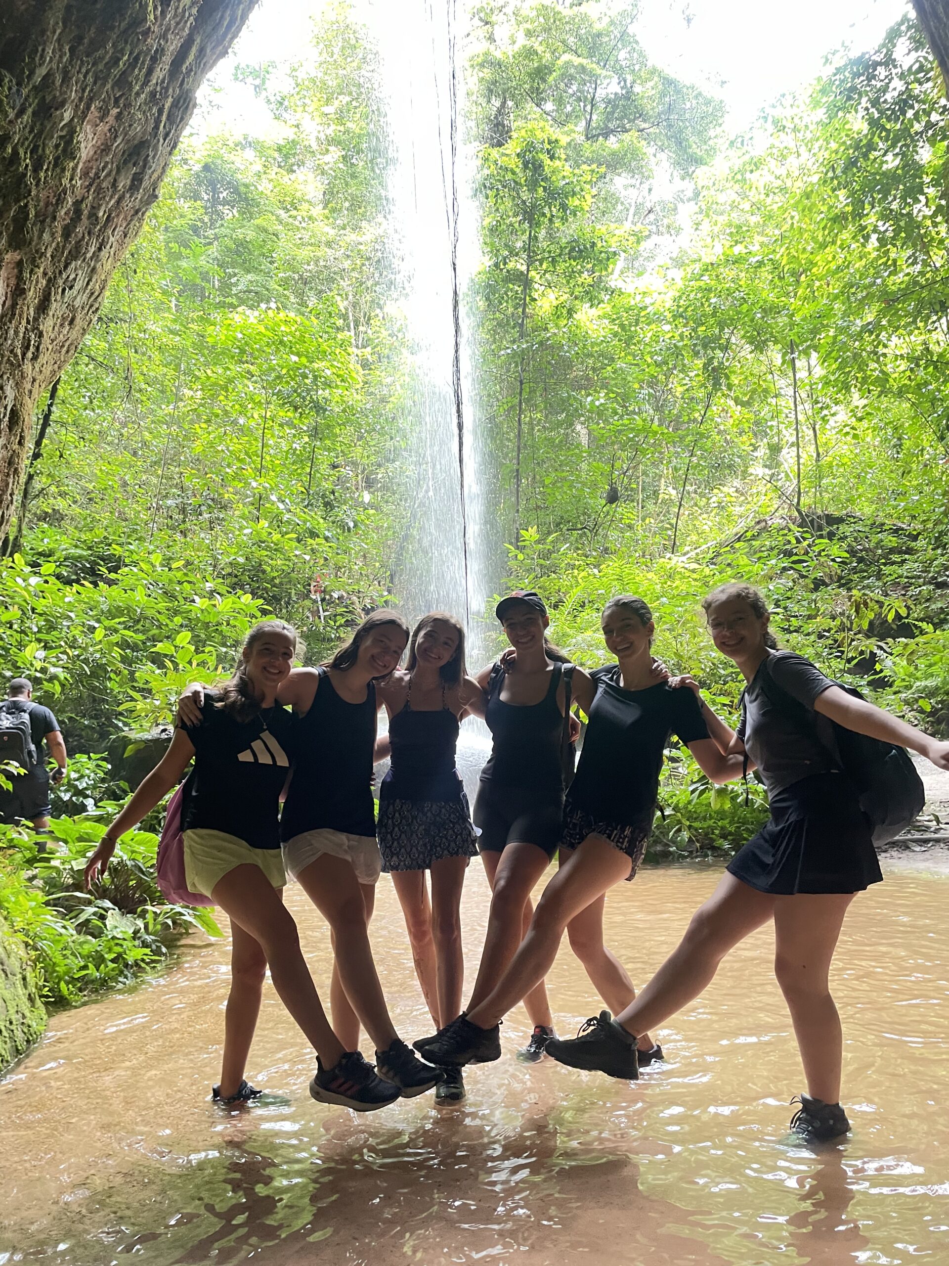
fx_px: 950
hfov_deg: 53.1
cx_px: 474
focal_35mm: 26
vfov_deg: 67.3
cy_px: 633
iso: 250
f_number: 1.6
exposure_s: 1/60
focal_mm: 4.2
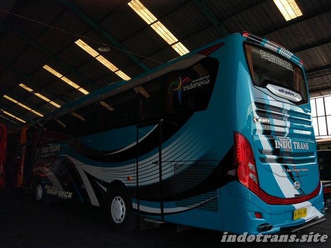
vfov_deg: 49.7
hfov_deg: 63.4
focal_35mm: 28
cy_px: 124
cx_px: 166
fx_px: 268
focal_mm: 4.26
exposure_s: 1/332
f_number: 2
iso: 100
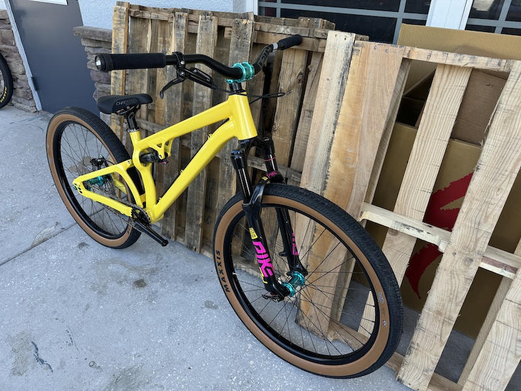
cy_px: 196
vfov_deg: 56.8
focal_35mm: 24
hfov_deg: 71.6
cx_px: 260
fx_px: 361
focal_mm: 6.76
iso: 80
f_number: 1.78
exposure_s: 1/294
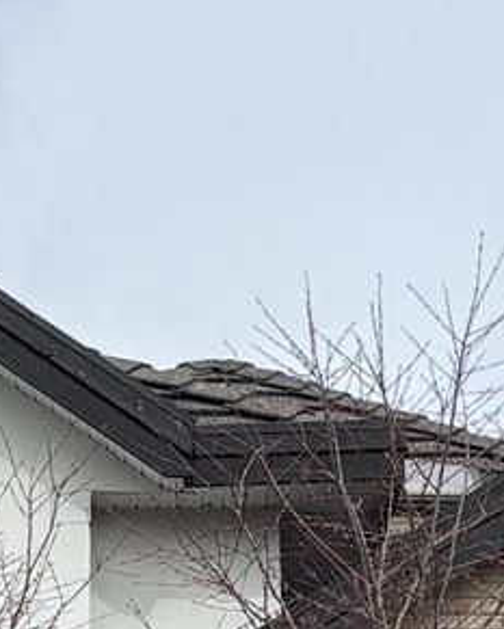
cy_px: 1014
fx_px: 3746
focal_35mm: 201
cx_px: 400
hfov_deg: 7.7
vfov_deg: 9.3
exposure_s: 1/4630
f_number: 1.6
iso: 50
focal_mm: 5.96
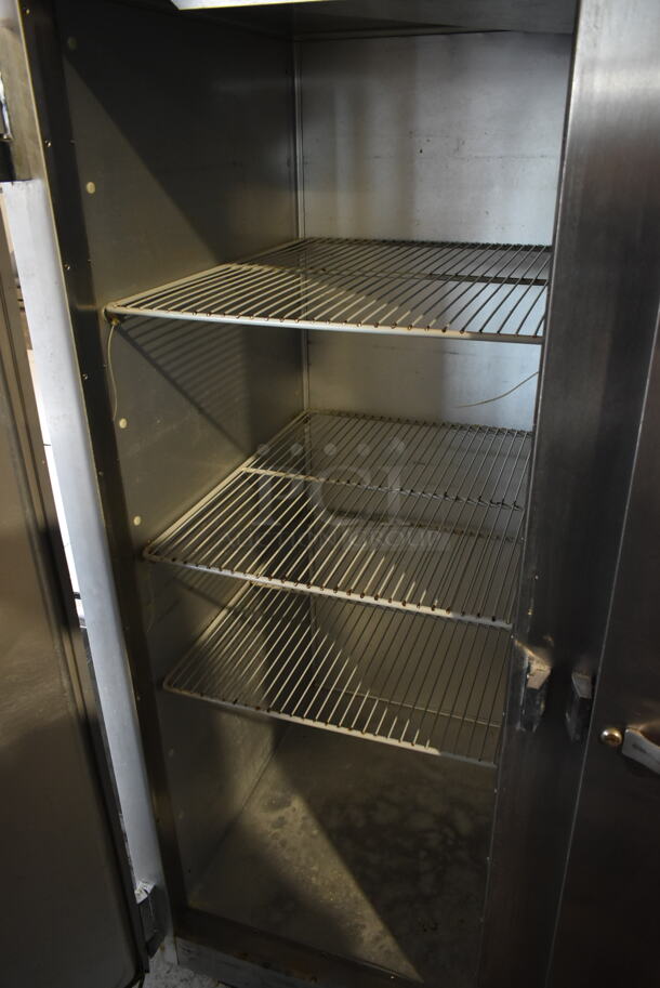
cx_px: 330
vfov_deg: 67.3
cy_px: 494
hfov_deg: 48.0
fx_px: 741
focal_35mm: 27
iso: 1250
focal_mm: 18
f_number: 3.5
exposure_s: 1/30
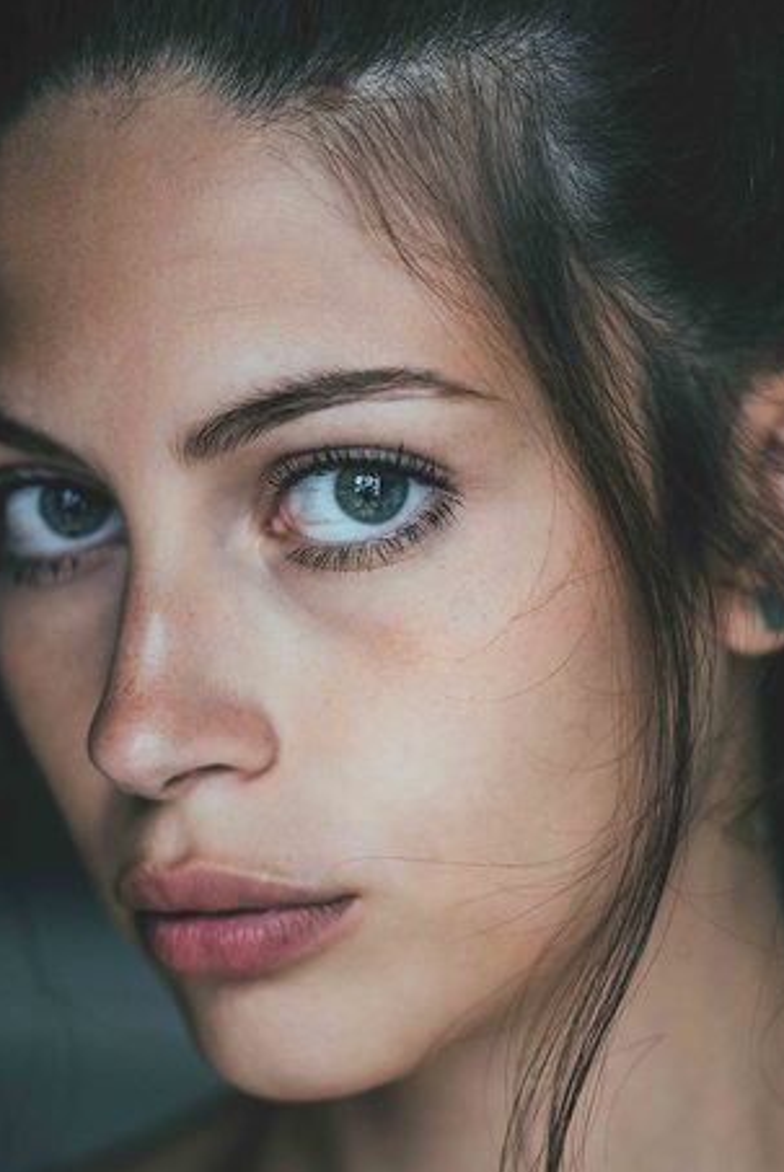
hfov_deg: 9.9
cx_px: 426
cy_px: 686
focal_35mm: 139
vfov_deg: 14.7
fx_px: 4530
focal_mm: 105
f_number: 3.3
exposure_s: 1/100
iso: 1000
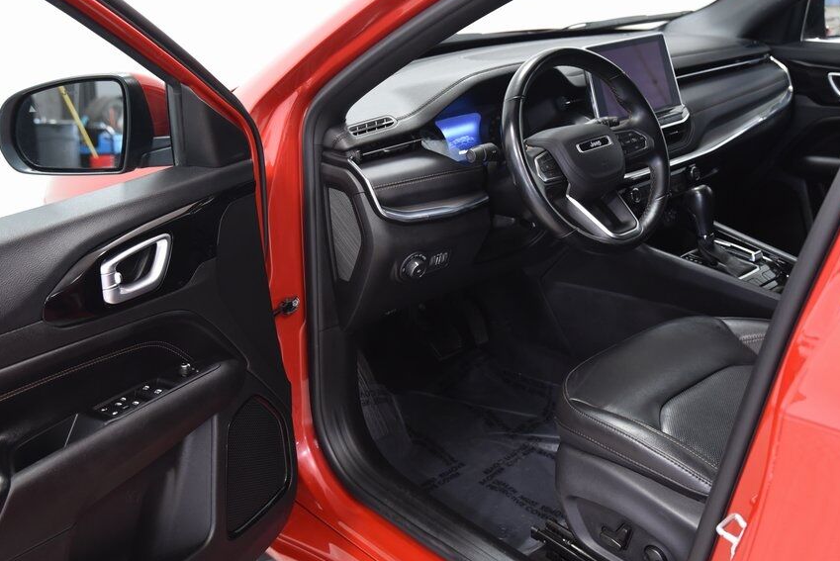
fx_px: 957
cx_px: 411
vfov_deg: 32.7
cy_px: 267
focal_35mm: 41
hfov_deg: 47.4
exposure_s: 1/20
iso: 1600
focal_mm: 34
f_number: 4.5
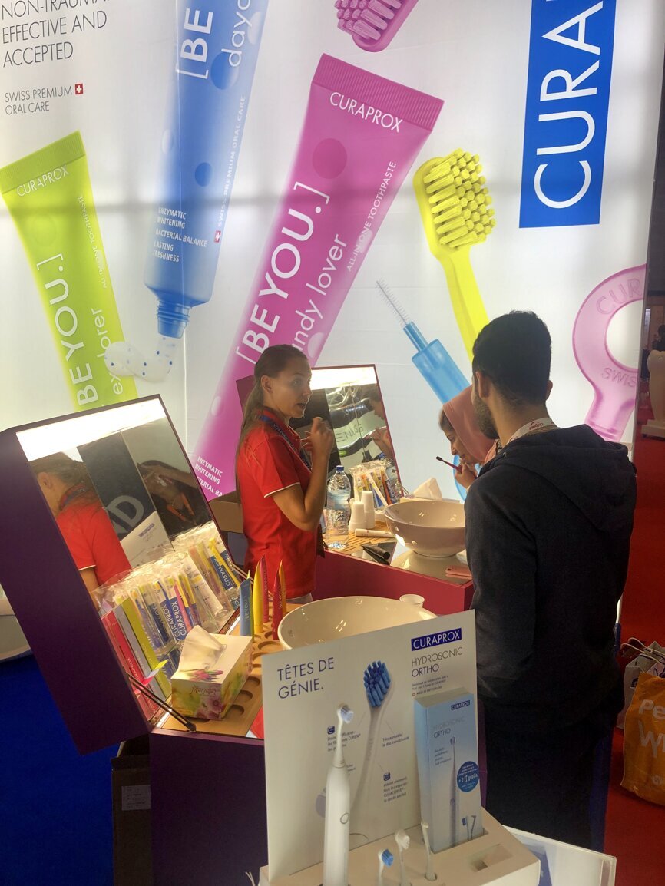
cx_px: 332
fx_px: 717
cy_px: 443
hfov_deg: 49.8
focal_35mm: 28
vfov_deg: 63.4
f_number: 1.8
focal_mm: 3.99
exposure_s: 1/100
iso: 32
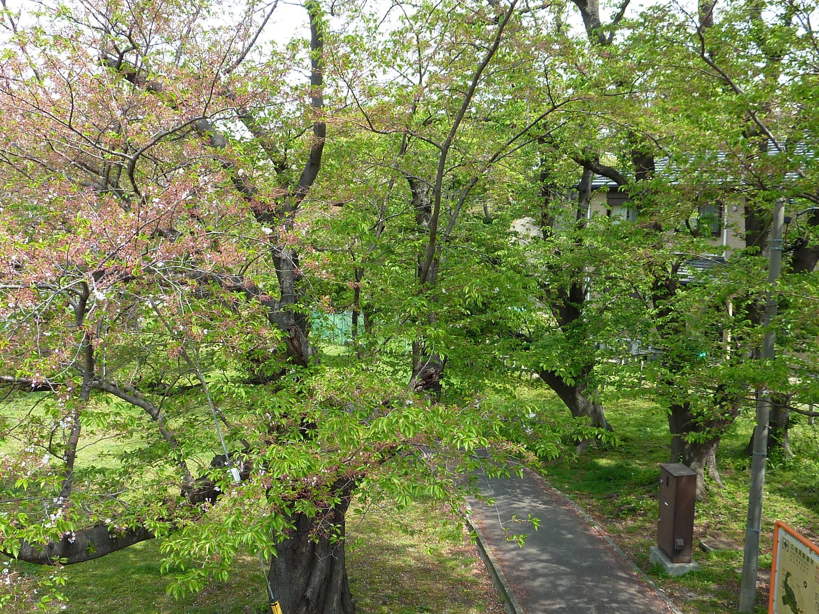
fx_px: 852
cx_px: 410
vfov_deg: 39.7
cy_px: 307
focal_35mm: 36
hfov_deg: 51.4
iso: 80
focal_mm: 4.1
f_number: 4
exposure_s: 1/160
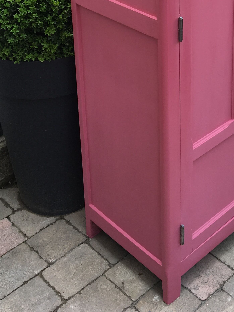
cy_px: -16
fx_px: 568
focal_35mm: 63
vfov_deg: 28.4
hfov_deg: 22.9
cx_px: 192
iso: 25
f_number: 2.2
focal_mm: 4.15
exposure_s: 1/185
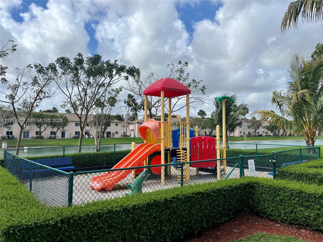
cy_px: 121
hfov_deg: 67.3
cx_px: 162
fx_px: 243
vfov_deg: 53.1
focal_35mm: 26
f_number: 1.6
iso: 50
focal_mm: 5.1
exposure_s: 1/4310
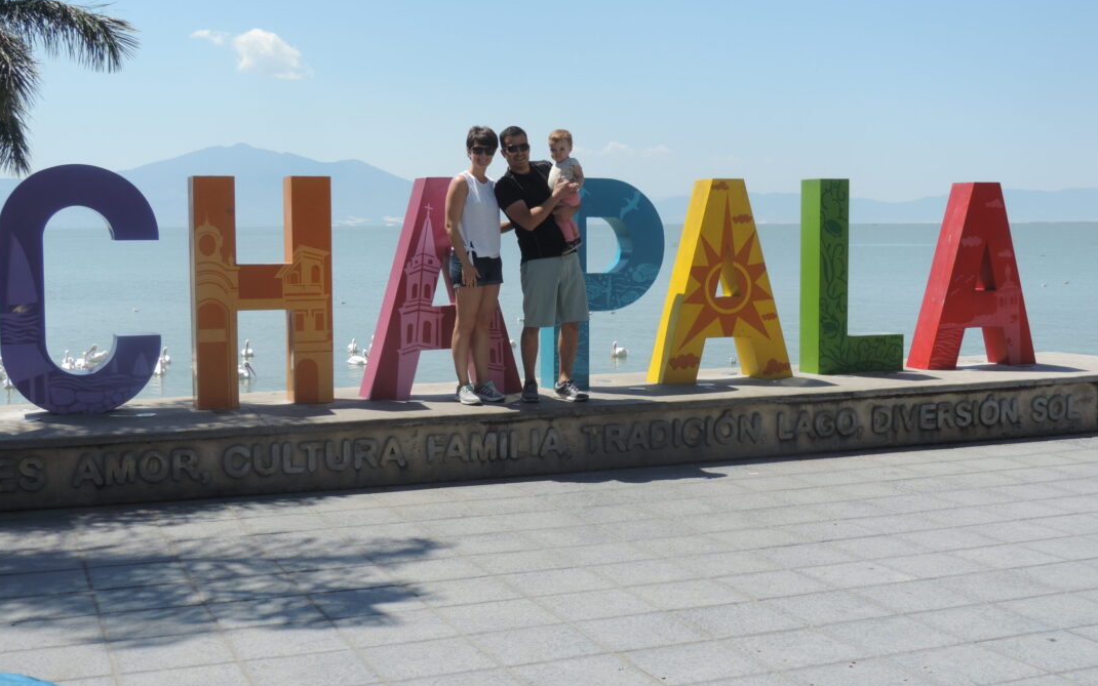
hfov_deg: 43.5
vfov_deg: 28.0
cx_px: 549
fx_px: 1377
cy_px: 318
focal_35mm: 46
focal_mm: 7.6
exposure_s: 1/800
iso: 80
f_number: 3.4
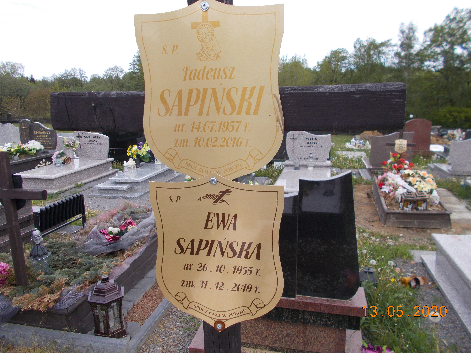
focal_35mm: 26
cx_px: 236
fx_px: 354
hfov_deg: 67.3
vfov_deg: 53.1
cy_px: 176
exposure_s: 1/400
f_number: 3.2
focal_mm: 4.6
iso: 80
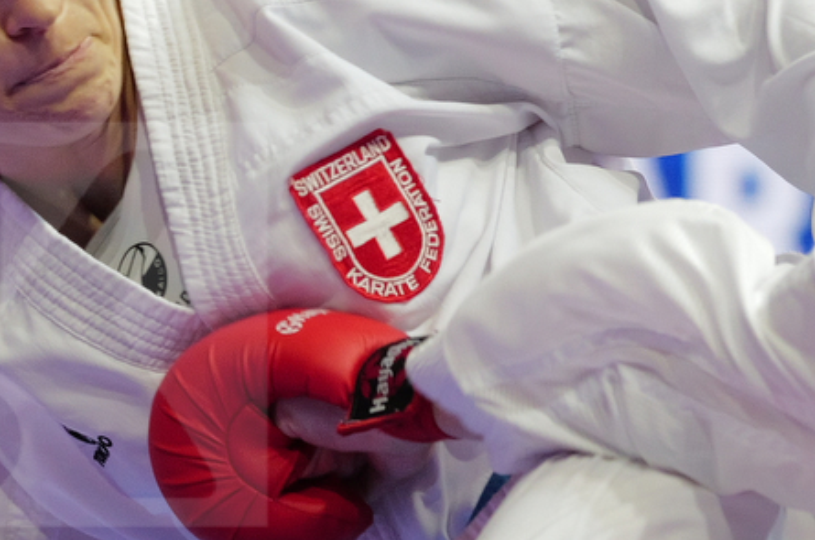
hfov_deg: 3.1
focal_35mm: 669
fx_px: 15118
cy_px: 326
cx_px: 817
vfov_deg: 2.0
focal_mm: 119
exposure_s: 1/1000
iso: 1600
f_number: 2.8
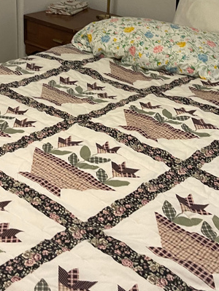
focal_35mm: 64
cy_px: 15
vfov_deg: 28.8
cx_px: 85
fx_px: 540
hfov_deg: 22.9
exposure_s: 1/60
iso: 200
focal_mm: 5.1
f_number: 1.6
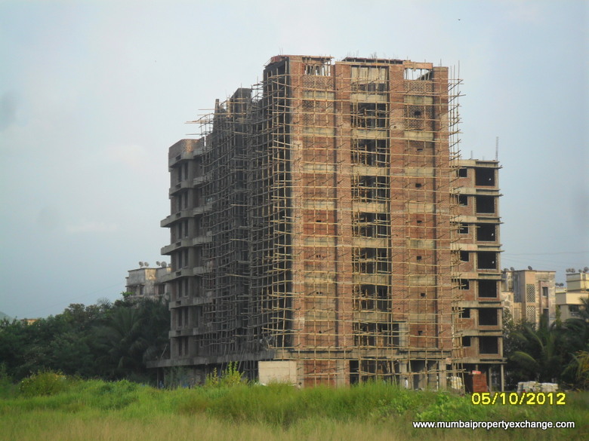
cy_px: 220
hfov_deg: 18.2
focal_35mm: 108
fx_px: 1838
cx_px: 294
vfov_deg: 13.7
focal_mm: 19.6
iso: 100
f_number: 5
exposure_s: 1/350
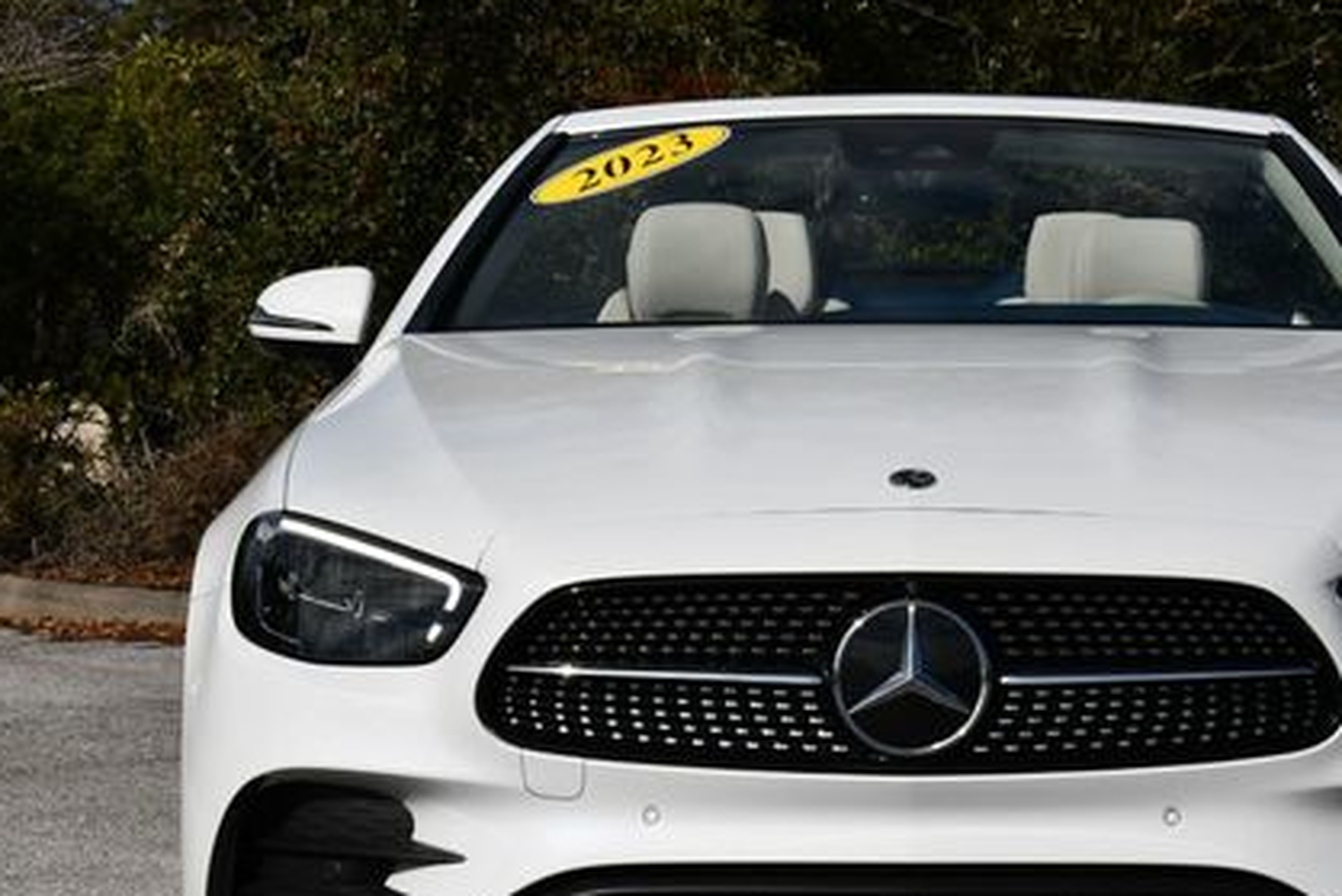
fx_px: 5258
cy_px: 601
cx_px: 905
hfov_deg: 14.5
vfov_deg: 9.7
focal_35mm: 141
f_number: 11
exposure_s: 1/500
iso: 100
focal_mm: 46
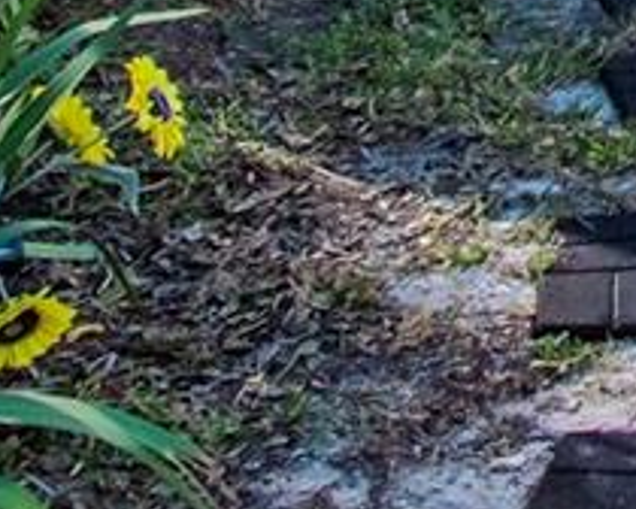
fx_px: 2014
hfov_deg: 14.7
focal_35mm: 107
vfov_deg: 11.5
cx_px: 1281
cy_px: -760
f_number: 7.1
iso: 500
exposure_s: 1/640
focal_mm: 10
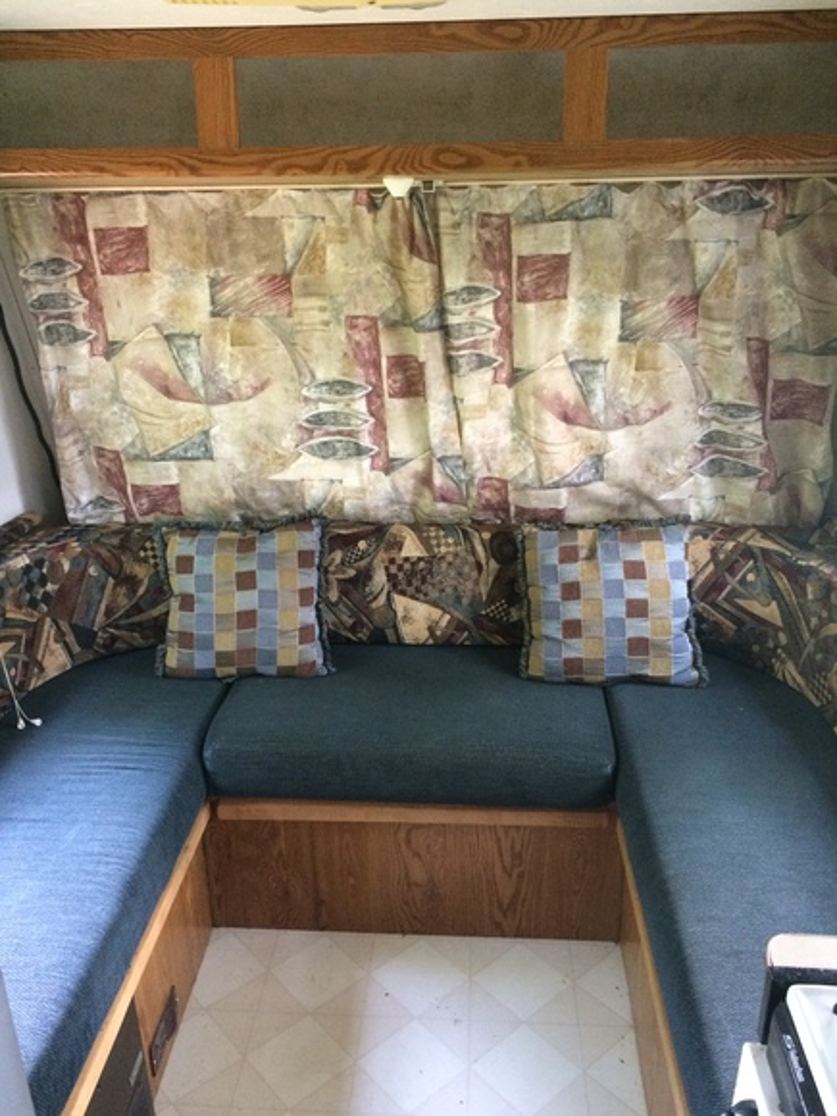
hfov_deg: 48.2
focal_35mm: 29
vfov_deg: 61.7
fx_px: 935
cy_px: 558
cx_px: 418
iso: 250
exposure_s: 1/30
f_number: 2.2
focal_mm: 4.15
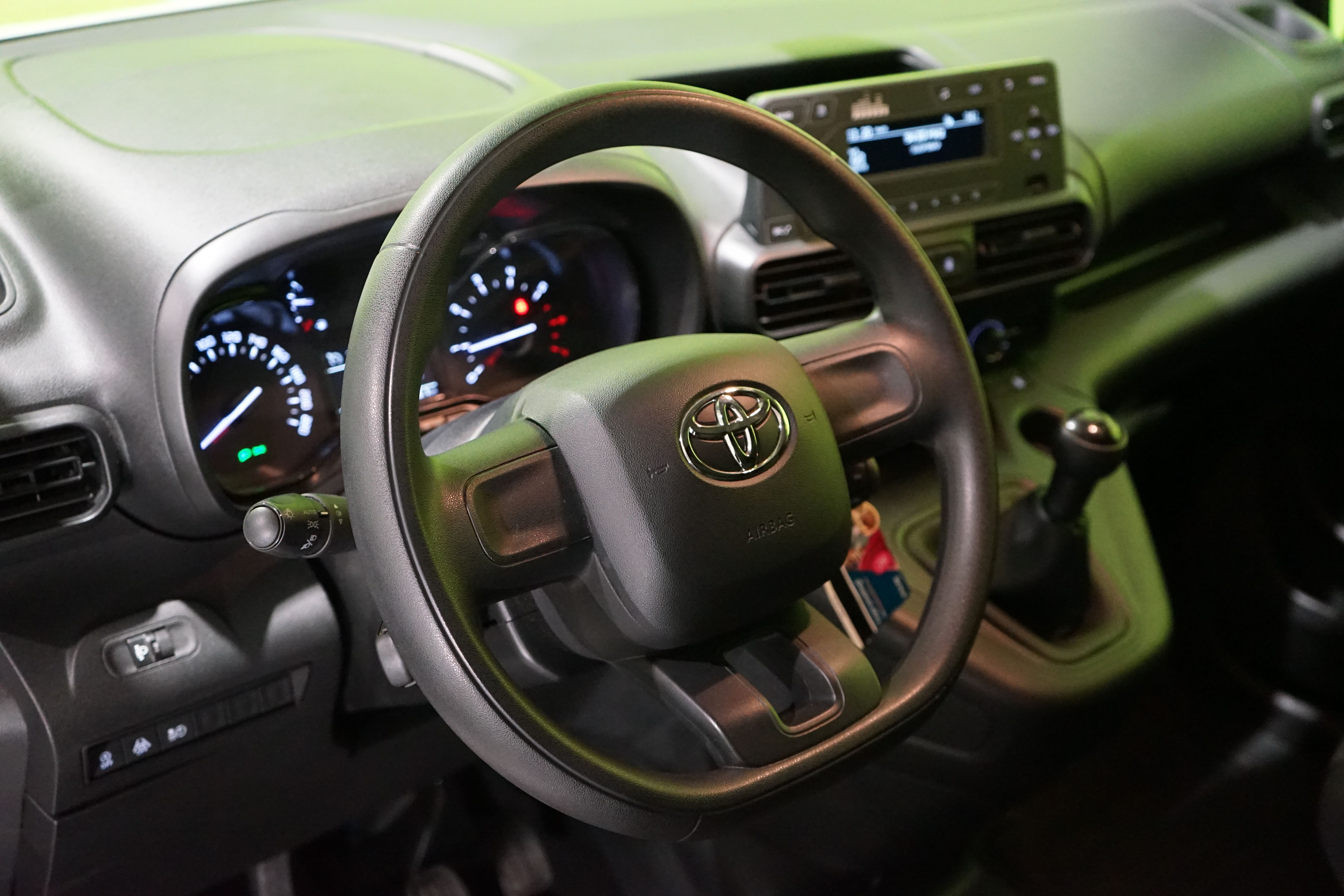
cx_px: 672
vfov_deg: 34.2
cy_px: 448
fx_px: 1456
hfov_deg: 49.6
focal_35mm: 39
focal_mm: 39
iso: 6400
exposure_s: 1/50
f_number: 4
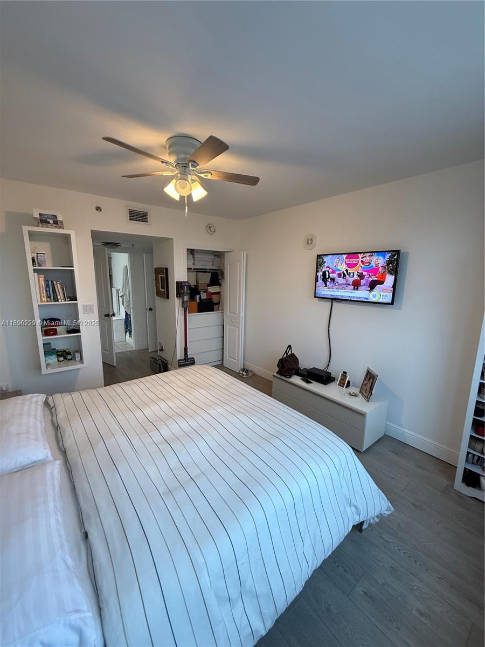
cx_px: 242
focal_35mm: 14
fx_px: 262
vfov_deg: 102.1
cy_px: 324
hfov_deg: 85.7
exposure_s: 1/60
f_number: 2.2
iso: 250
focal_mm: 2.22
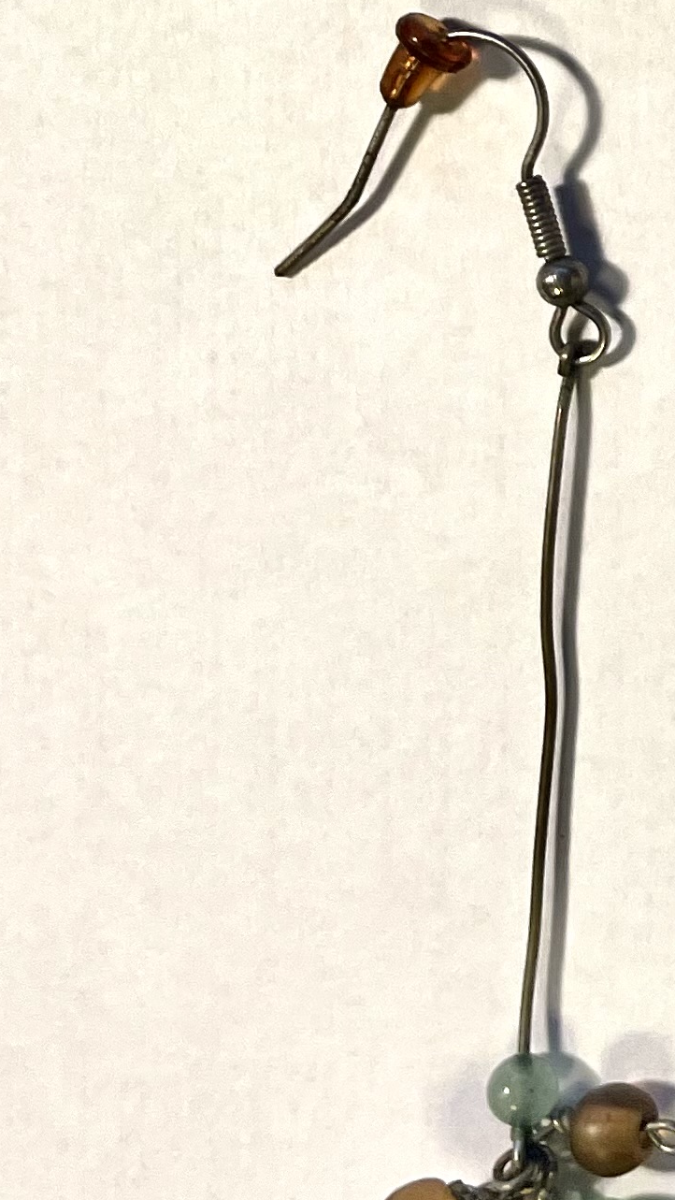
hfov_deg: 12.0
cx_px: 1364
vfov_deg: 23.0
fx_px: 2831
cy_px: 19
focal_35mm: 89
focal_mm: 4.2
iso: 125
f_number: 1.6
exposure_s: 1/120
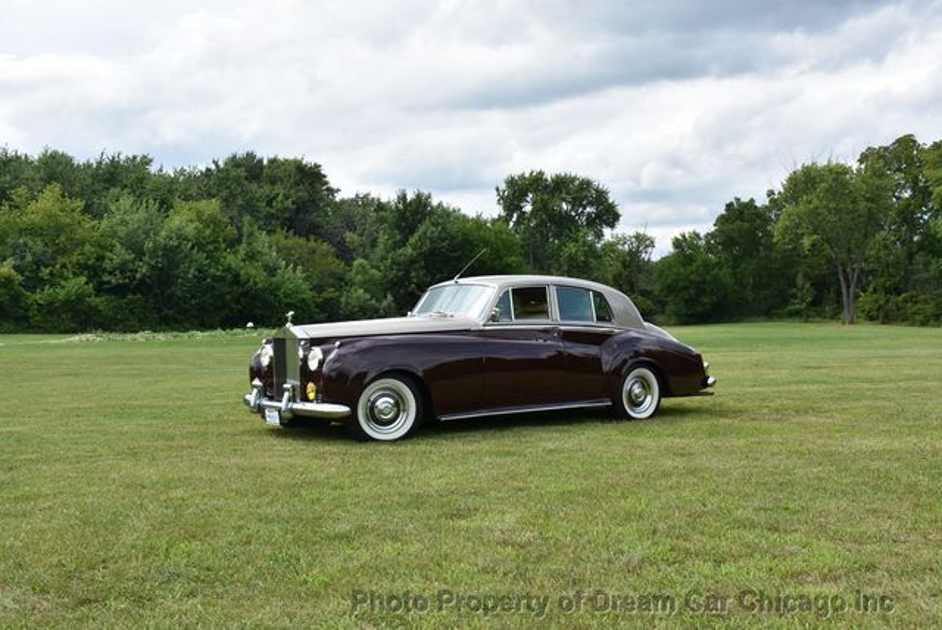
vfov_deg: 36.9
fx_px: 943
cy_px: 315
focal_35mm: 36
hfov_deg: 53.1
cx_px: 471
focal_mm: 24
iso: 220
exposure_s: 1/500
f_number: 8
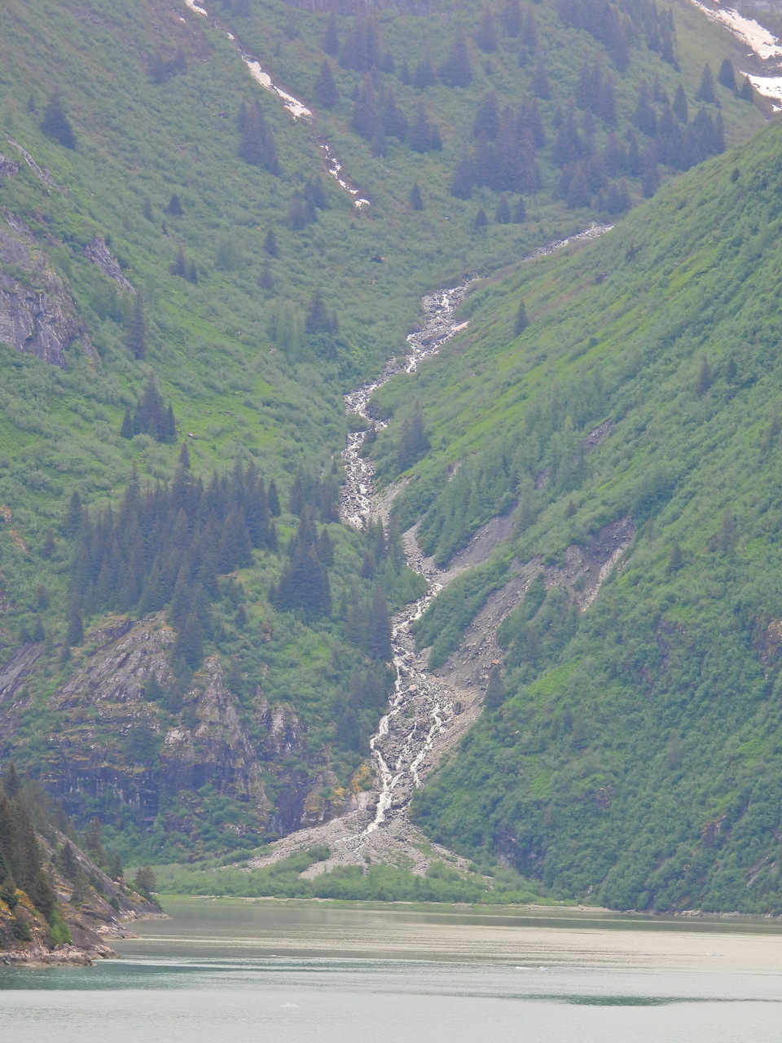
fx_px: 7831
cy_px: 522
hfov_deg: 5.7
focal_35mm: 260
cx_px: 391
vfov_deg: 7.6
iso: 100
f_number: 4.5
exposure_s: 1/160
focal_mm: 46.4
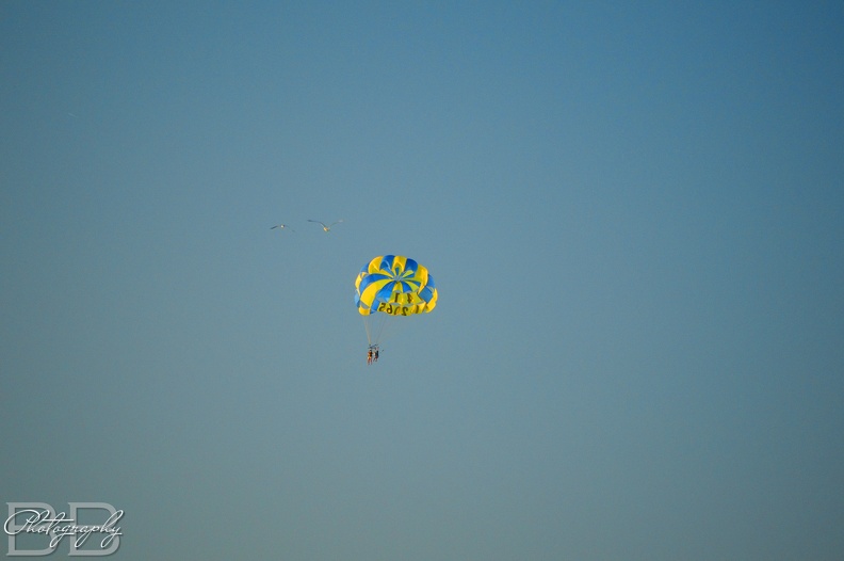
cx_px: 422
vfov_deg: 3.0
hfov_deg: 4.6
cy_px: 280
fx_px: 10537
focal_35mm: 450
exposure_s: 1/500
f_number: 5.6
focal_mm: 300
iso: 1250
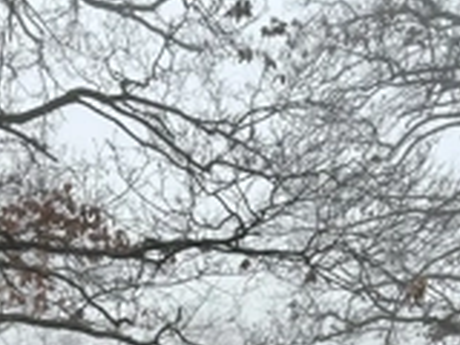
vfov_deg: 19.7
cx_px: 147
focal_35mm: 65
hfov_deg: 29.6
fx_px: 864
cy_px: 515
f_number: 1.5
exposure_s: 1/1511
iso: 50
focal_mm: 5.7
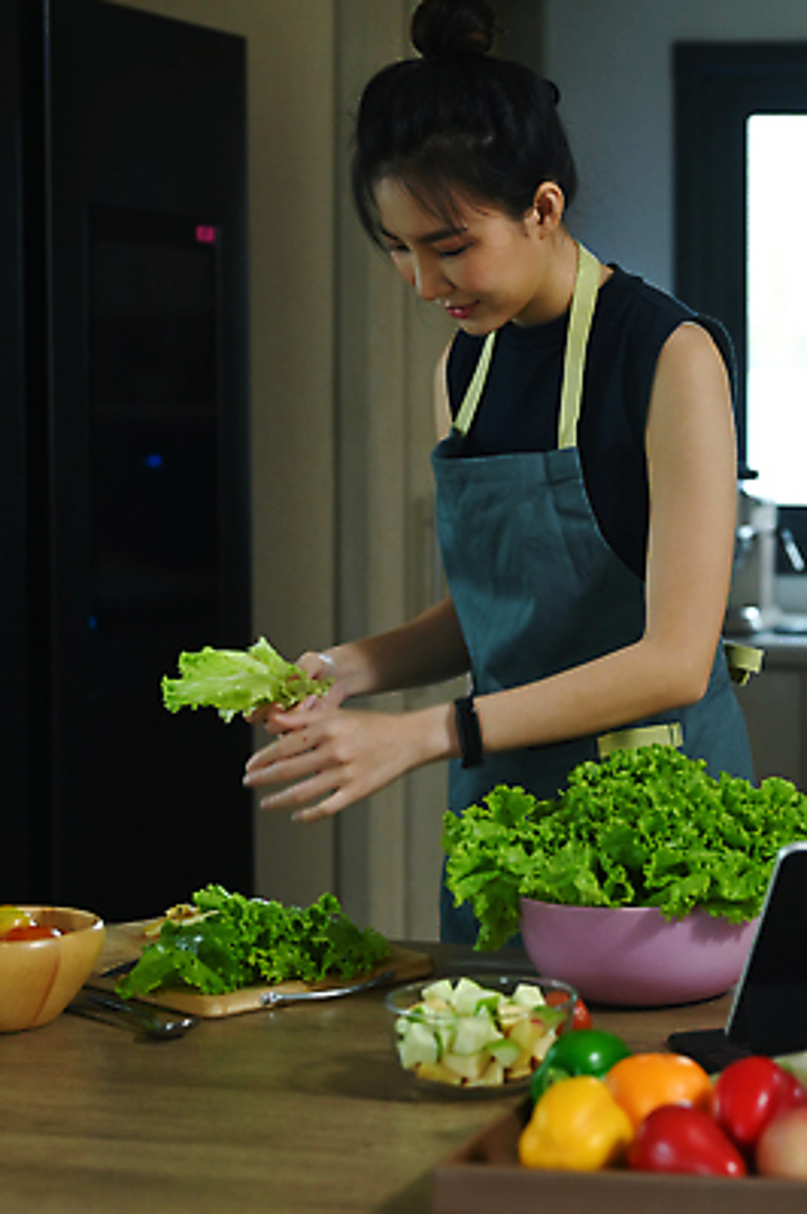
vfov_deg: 27.0
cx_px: 404
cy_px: 607
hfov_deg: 18.2
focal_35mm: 75
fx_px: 2526
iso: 500
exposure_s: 1/100
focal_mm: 50
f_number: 2.8
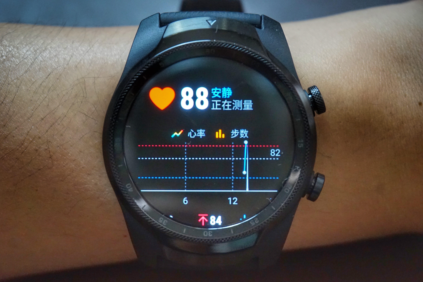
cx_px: 212
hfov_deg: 31.2
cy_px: 141
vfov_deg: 21.1
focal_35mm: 64
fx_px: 758
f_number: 5.6
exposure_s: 1/60
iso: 3200
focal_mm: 43
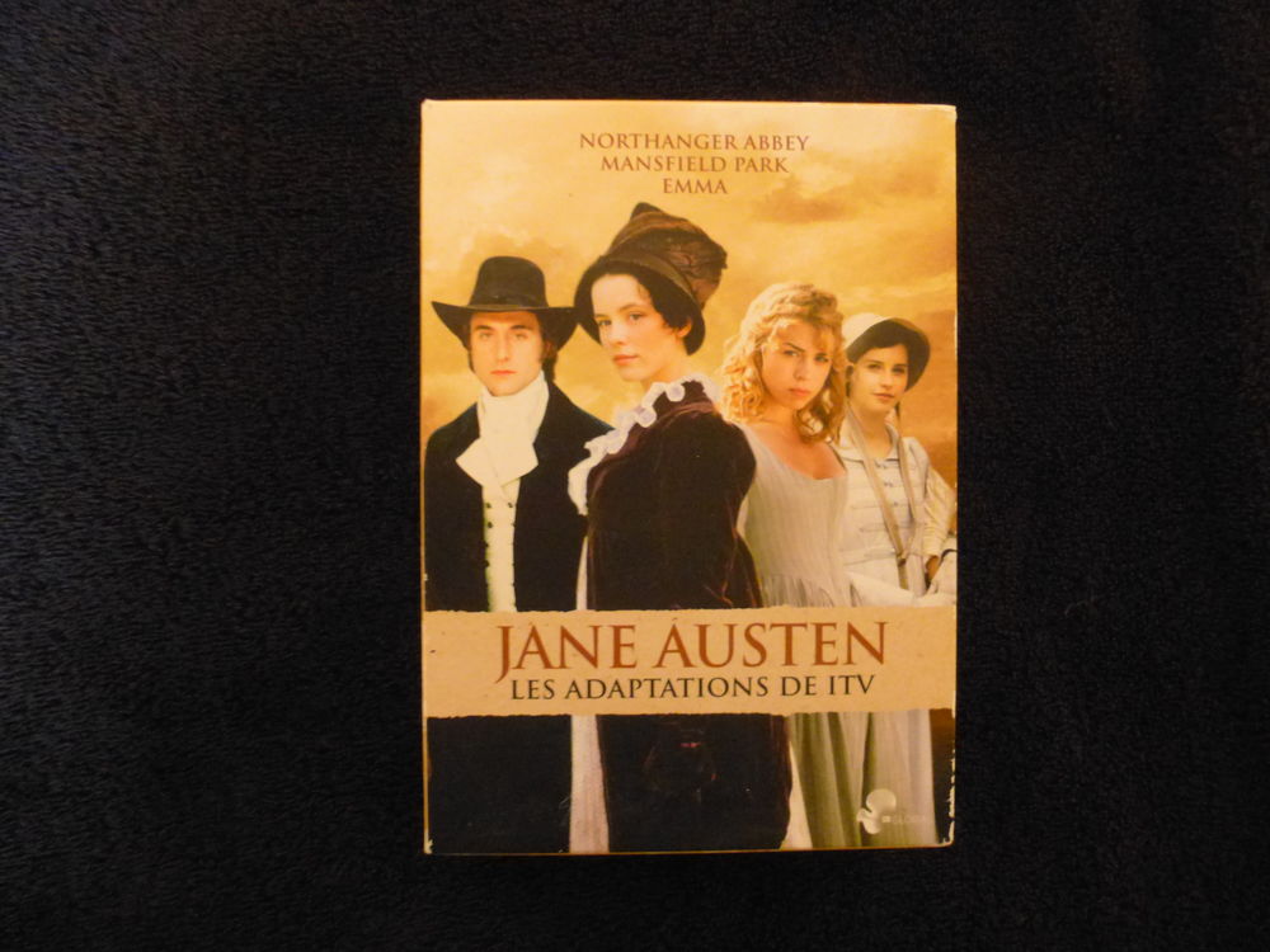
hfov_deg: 71.6
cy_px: 476
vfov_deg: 56.8
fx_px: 881
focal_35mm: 24
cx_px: 635
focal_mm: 4.3
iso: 1250
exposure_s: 1/8
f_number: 3.3
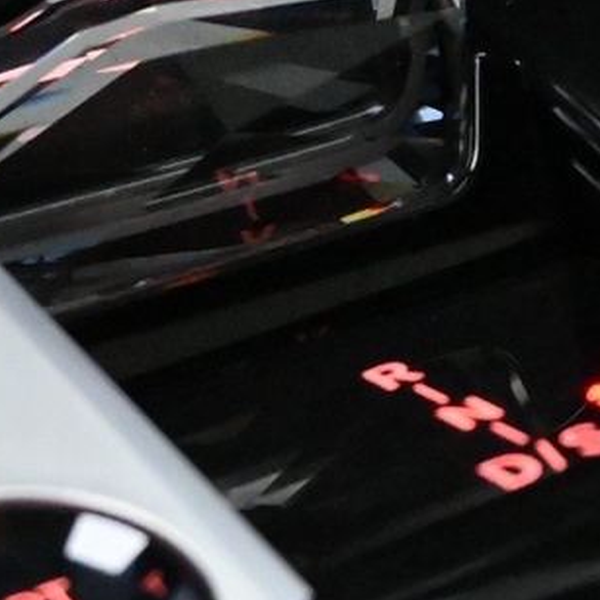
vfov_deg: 7.2
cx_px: 307
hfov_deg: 7.2
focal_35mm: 242
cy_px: 205
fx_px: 4746
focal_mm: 36
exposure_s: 1/60
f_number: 5.3
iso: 12800
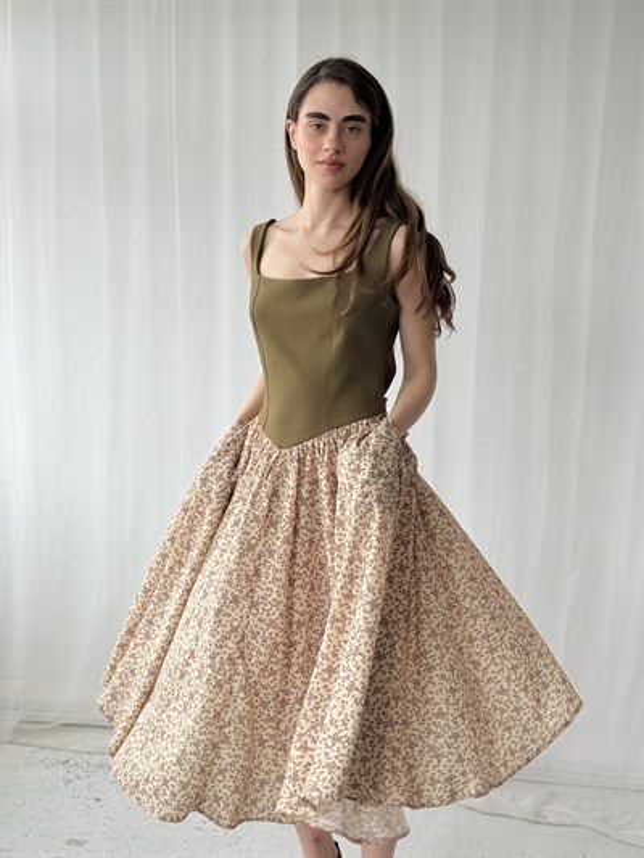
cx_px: 322
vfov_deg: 39.6
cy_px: 429
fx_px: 1190
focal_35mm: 48
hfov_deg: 30.3
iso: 64
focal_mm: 6.76
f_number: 1.78
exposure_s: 1/269
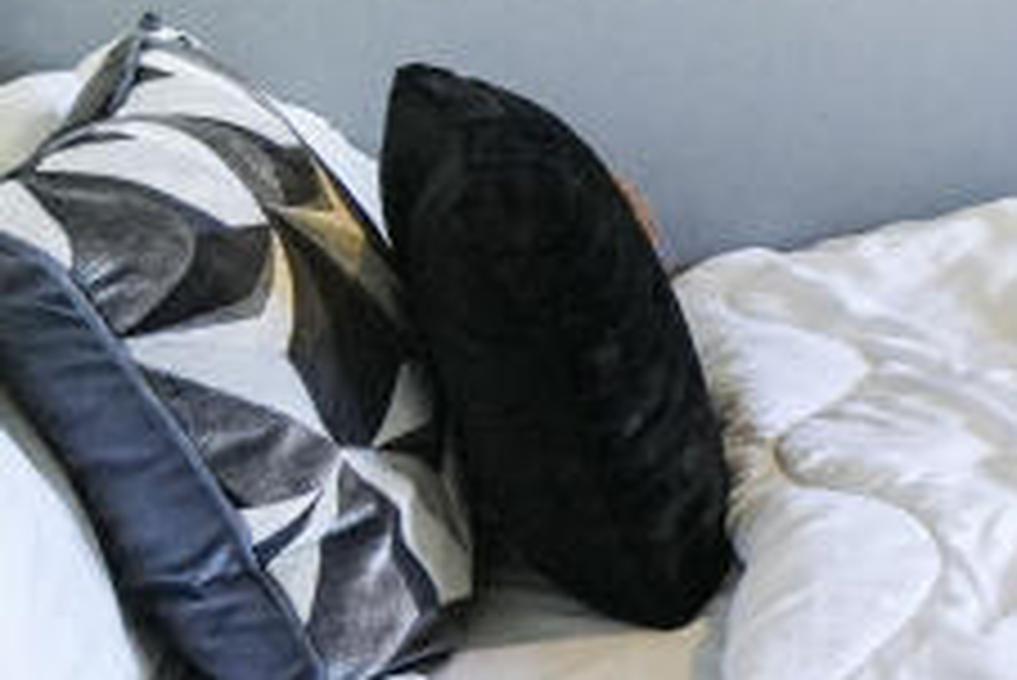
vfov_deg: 19.6
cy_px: 29
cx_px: 1908
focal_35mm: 68
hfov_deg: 19.9
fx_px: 1922
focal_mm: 10
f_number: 4
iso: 1250
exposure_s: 1/160
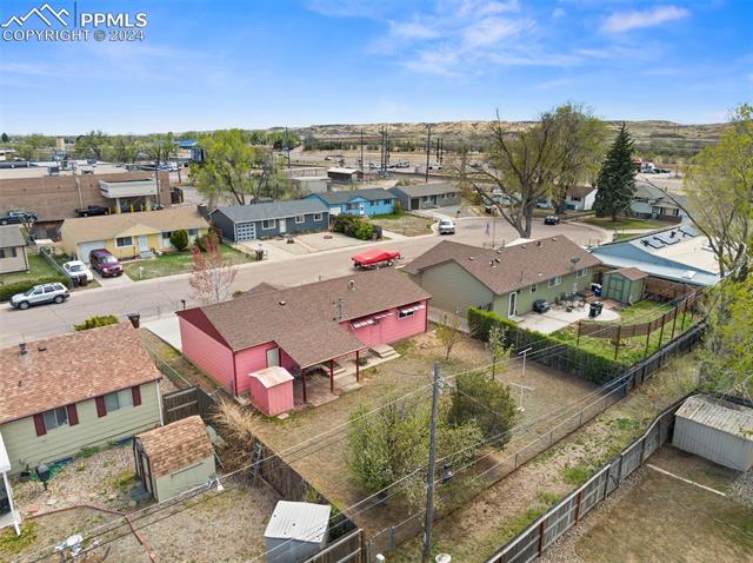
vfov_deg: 56.7
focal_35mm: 24
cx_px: 376
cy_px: 282
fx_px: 521
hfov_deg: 71.7
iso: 250
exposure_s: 1/1000
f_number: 2.8
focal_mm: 12.29
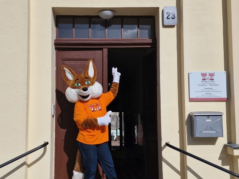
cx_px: 119
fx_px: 214
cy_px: 56
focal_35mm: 31
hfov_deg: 58.4
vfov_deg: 44.6
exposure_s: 1/5056
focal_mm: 6.4
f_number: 1.8
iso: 50
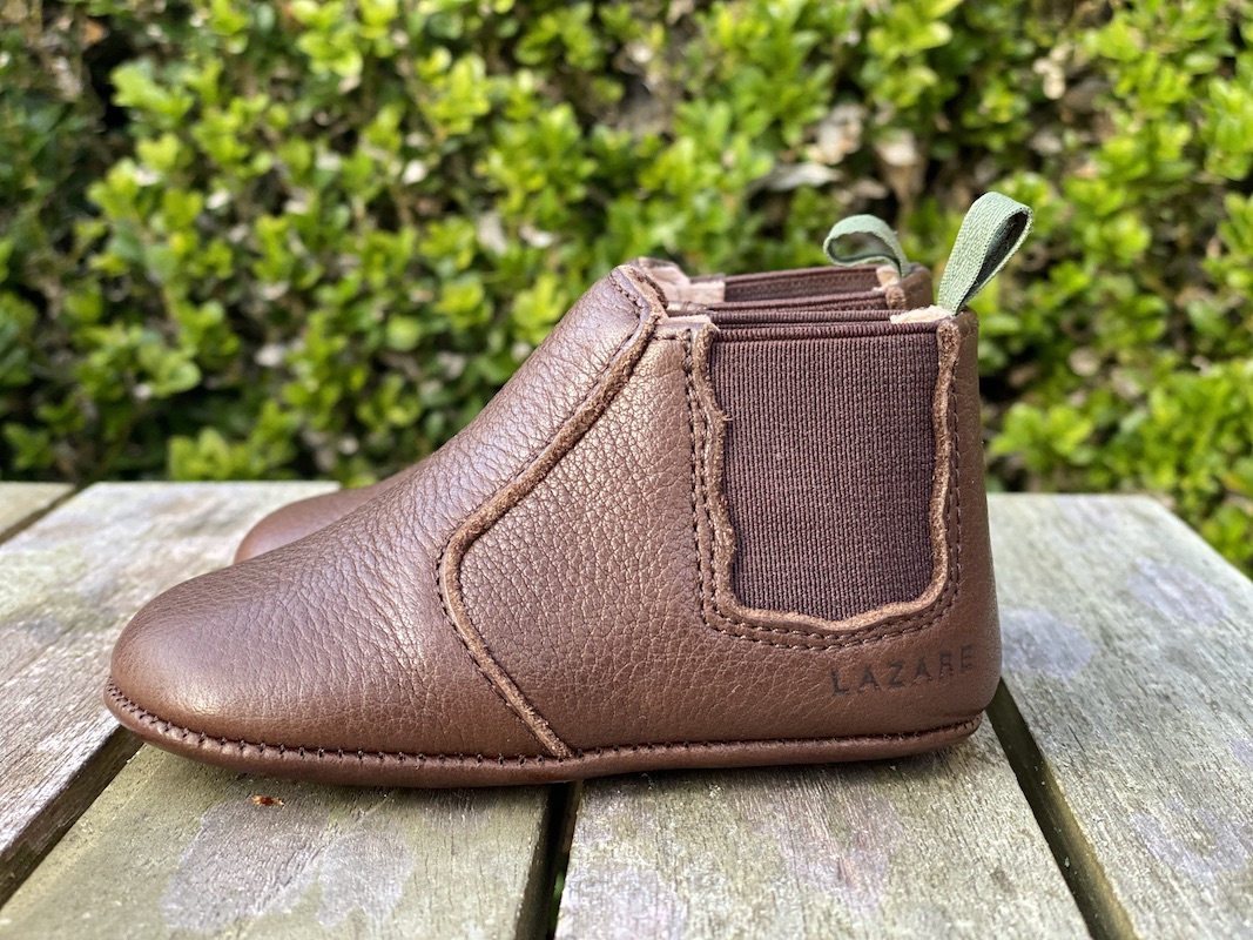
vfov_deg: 28.0
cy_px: 470
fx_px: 1882
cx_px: 626
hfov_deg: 36.8
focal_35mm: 52
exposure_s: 1/122
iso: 125
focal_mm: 6
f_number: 2
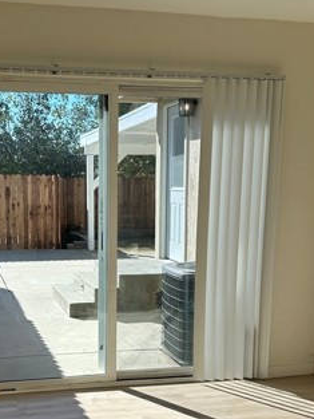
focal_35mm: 49
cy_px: 292
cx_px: 94
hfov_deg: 29.4
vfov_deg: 38.3
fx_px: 592
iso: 80
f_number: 1.78
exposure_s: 1/1256
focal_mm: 6.86
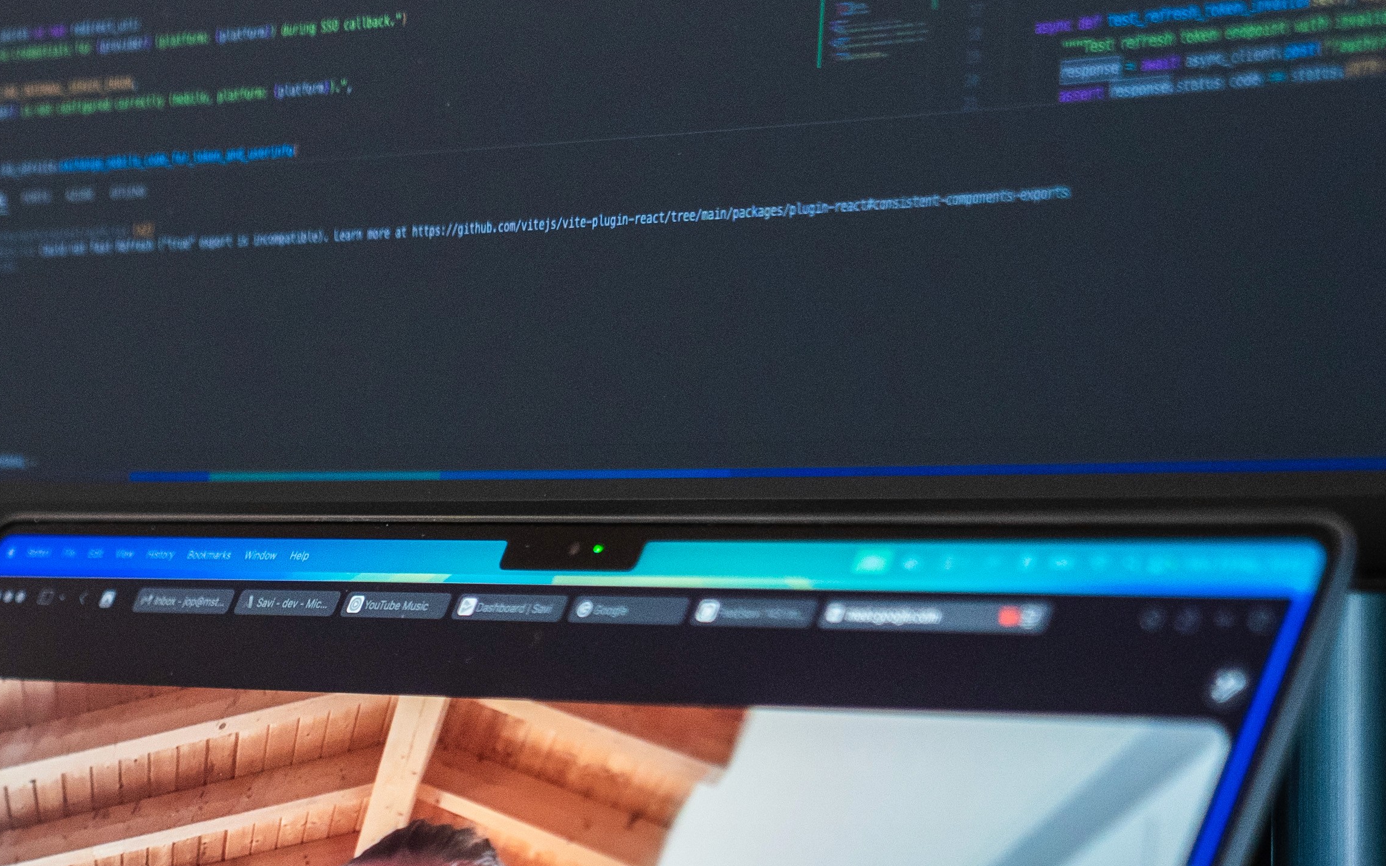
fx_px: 5741
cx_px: -147
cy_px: 1023
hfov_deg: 13.5
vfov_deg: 8.5
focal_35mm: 152
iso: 1000
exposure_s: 1/160
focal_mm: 57
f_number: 2.8
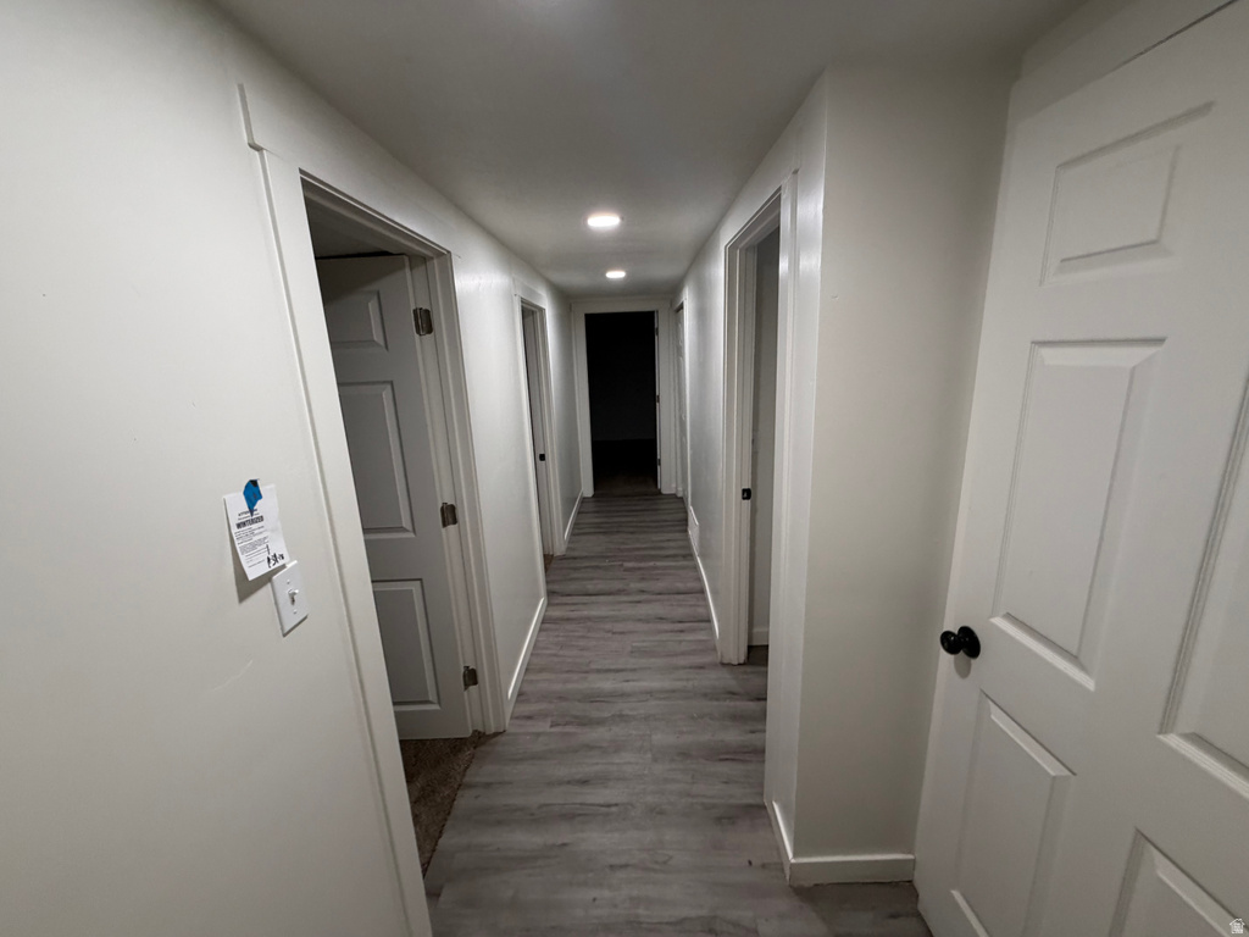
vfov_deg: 85.7
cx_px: 624
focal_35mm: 14
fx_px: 505
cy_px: 468
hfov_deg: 102.1
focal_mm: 2.22
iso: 250
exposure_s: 1/120
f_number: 2.2
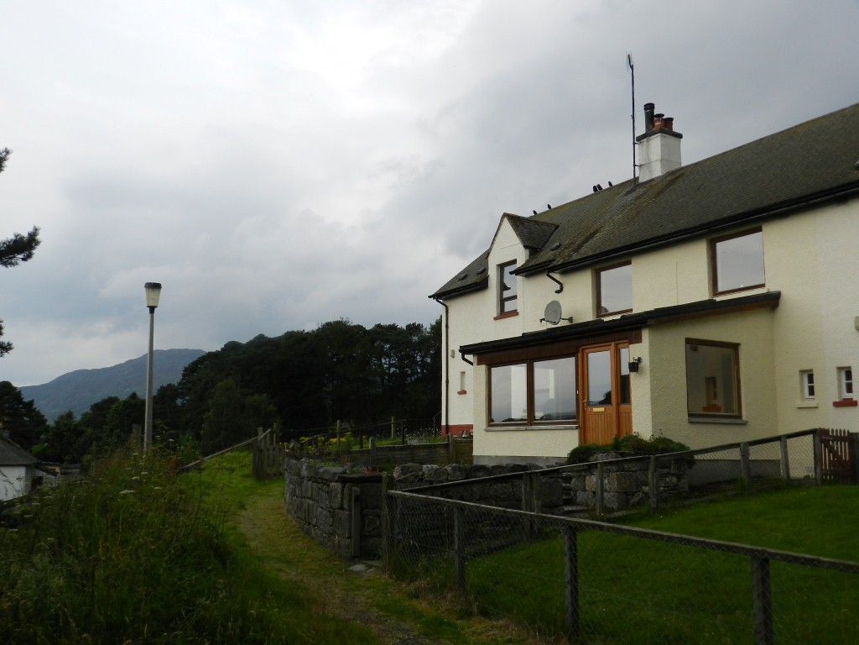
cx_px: 430
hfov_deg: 56.8
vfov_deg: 44.2
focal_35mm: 32
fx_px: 794
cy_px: 322
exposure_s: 1/800
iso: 160
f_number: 3.7
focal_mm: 5.6
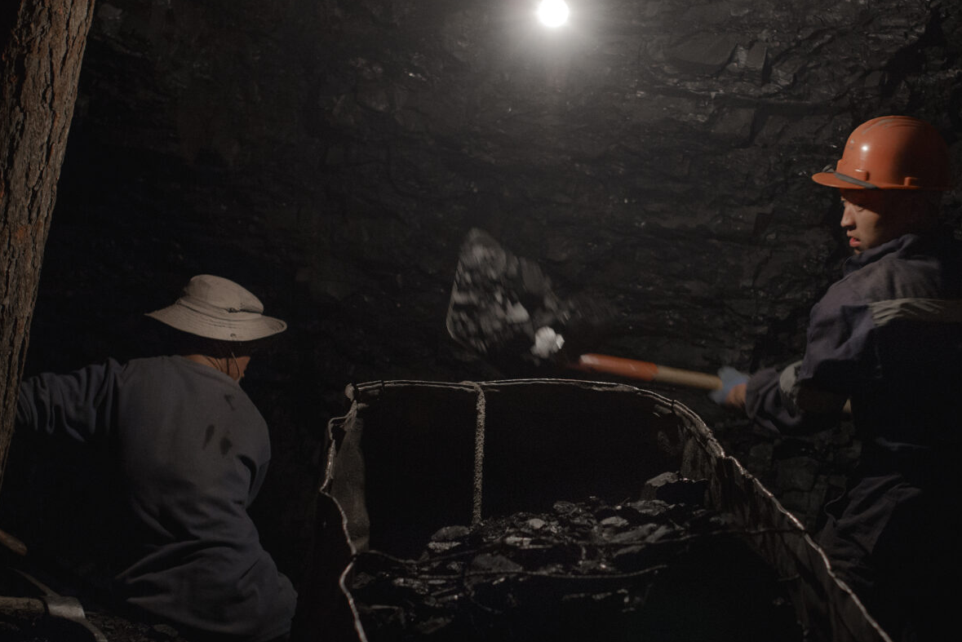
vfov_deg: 18.0
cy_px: 327
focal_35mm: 76
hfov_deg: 26.5
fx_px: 2032
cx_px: 611
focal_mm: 35
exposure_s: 1/125
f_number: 2.2
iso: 2000
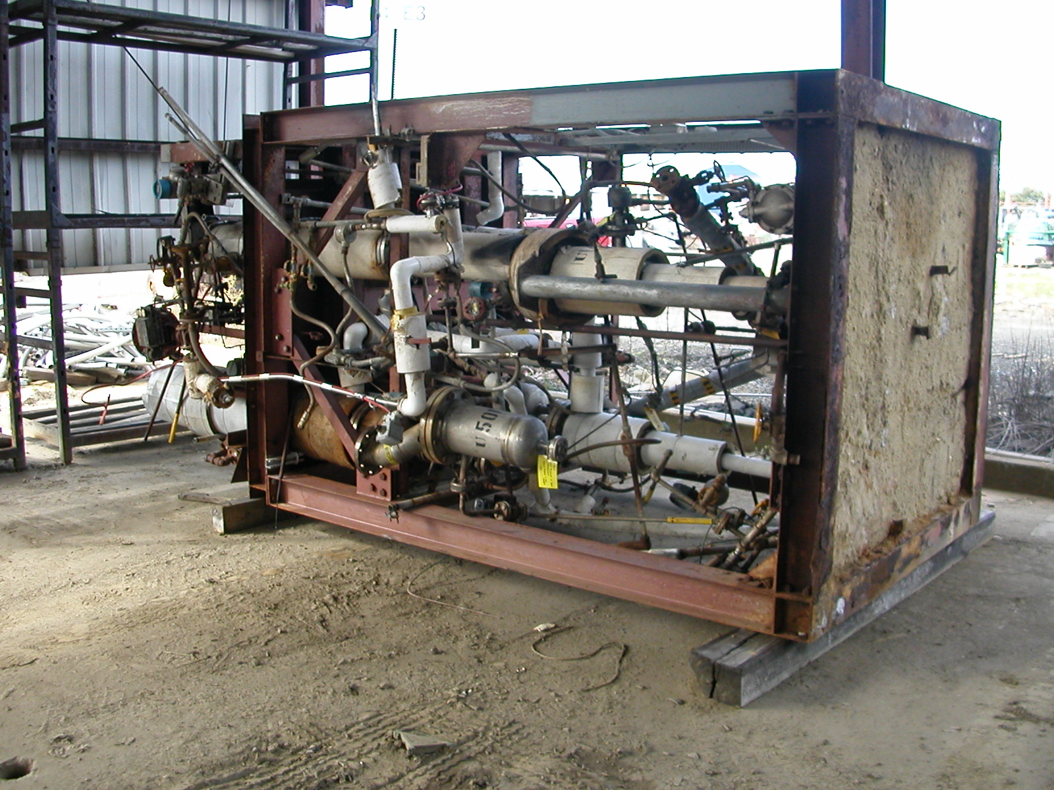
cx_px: 527
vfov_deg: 38.7
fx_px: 1127
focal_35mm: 37
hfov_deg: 50.1
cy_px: 395
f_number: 2.7
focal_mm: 5.6
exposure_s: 1/122
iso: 100
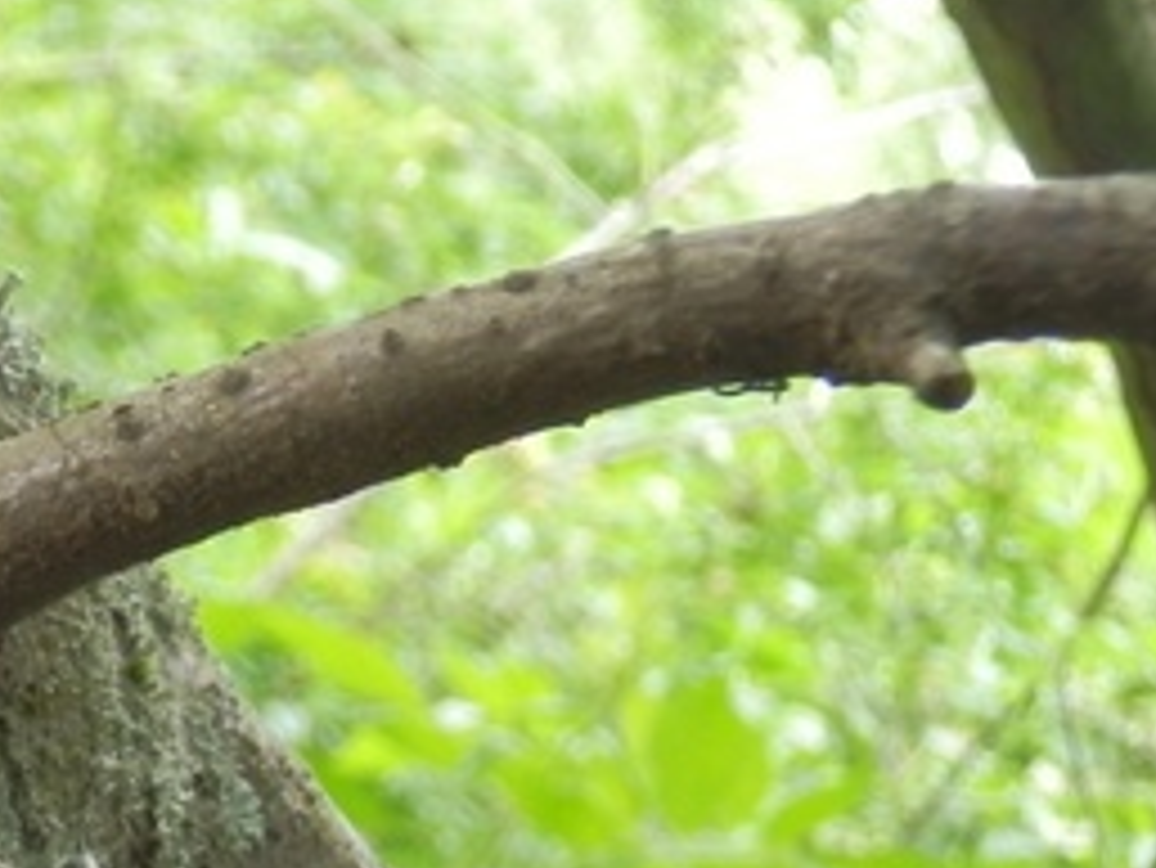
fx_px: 3842
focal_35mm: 115
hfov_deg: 16.0
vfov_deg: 12.7
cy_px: 958
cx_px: -463
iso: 200
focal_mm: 6.7
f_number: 3.9
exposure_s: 1/15
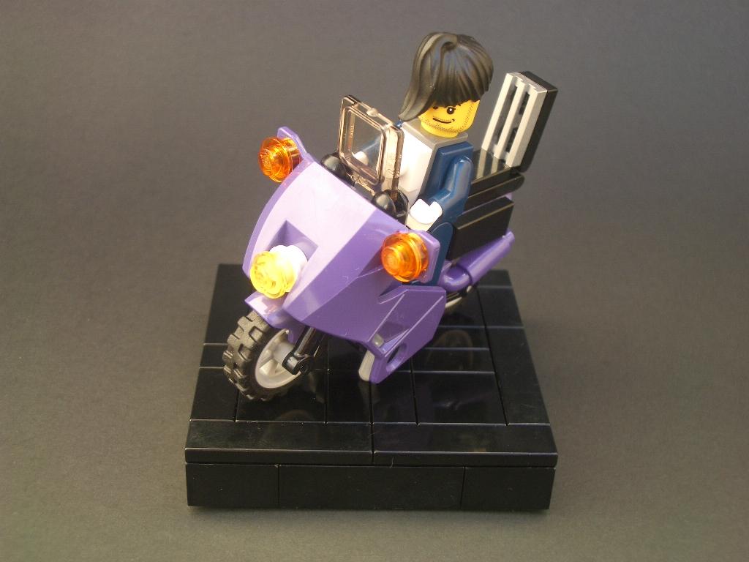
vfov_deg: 29.7
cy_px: 281
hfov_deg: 38.9
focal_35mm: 49
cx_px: 374
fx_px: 1060
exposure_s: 1/80
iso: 50
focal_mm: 8.2
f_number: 3.1
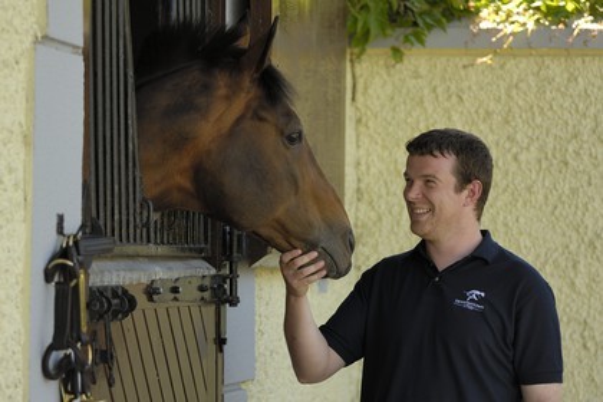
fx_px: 3015
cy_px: 201
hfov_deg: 11.4
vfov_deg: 7.6
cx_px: 302
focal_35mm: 180
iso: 100
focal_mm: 120
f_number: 3
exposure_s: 1/250
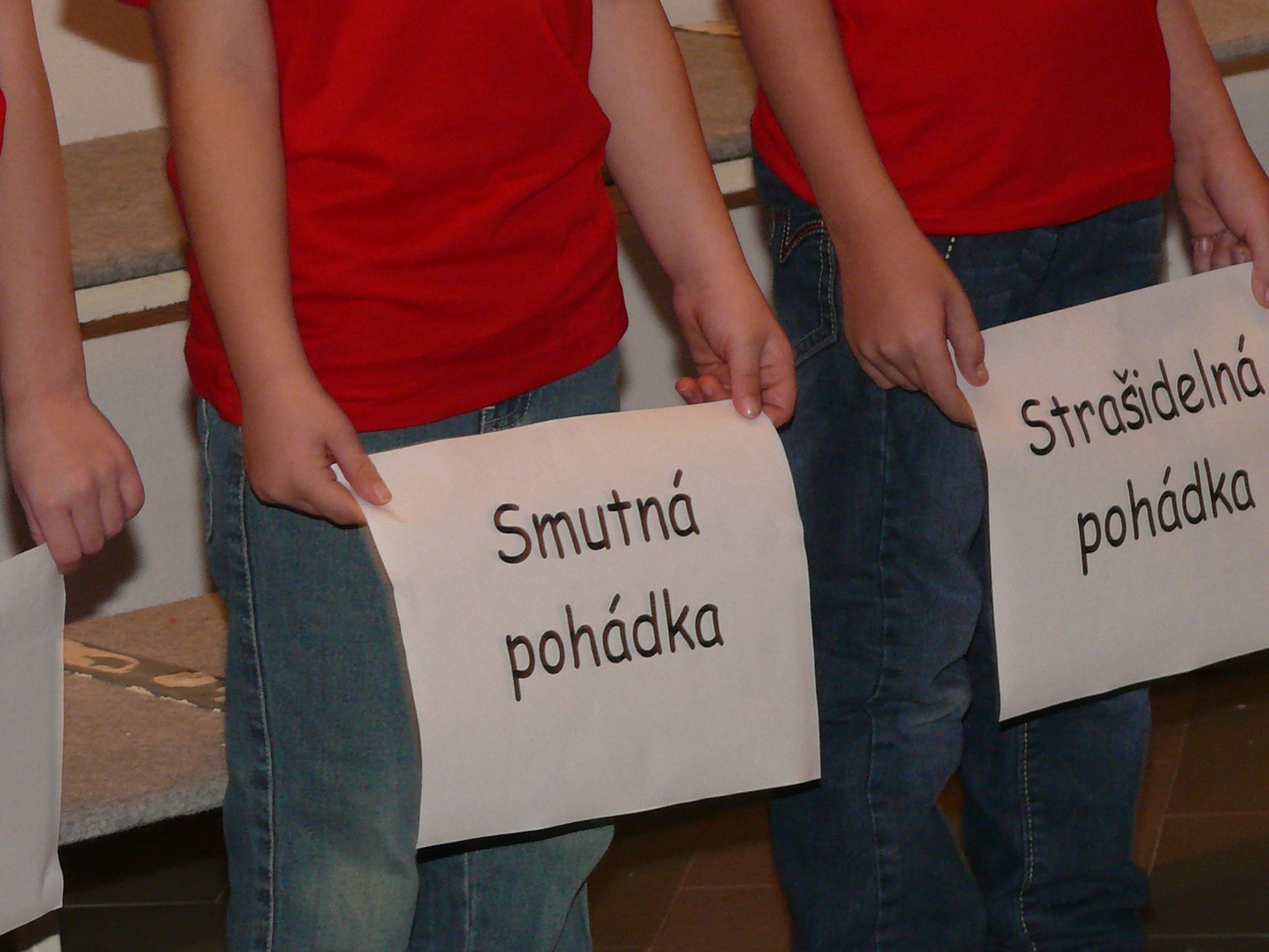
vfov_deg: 5.8
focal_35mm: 258
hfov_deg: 7.7
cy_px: 476
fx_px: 9458
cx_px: 634
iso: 200
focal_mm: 30.7
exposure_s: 1/30
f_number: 3.6
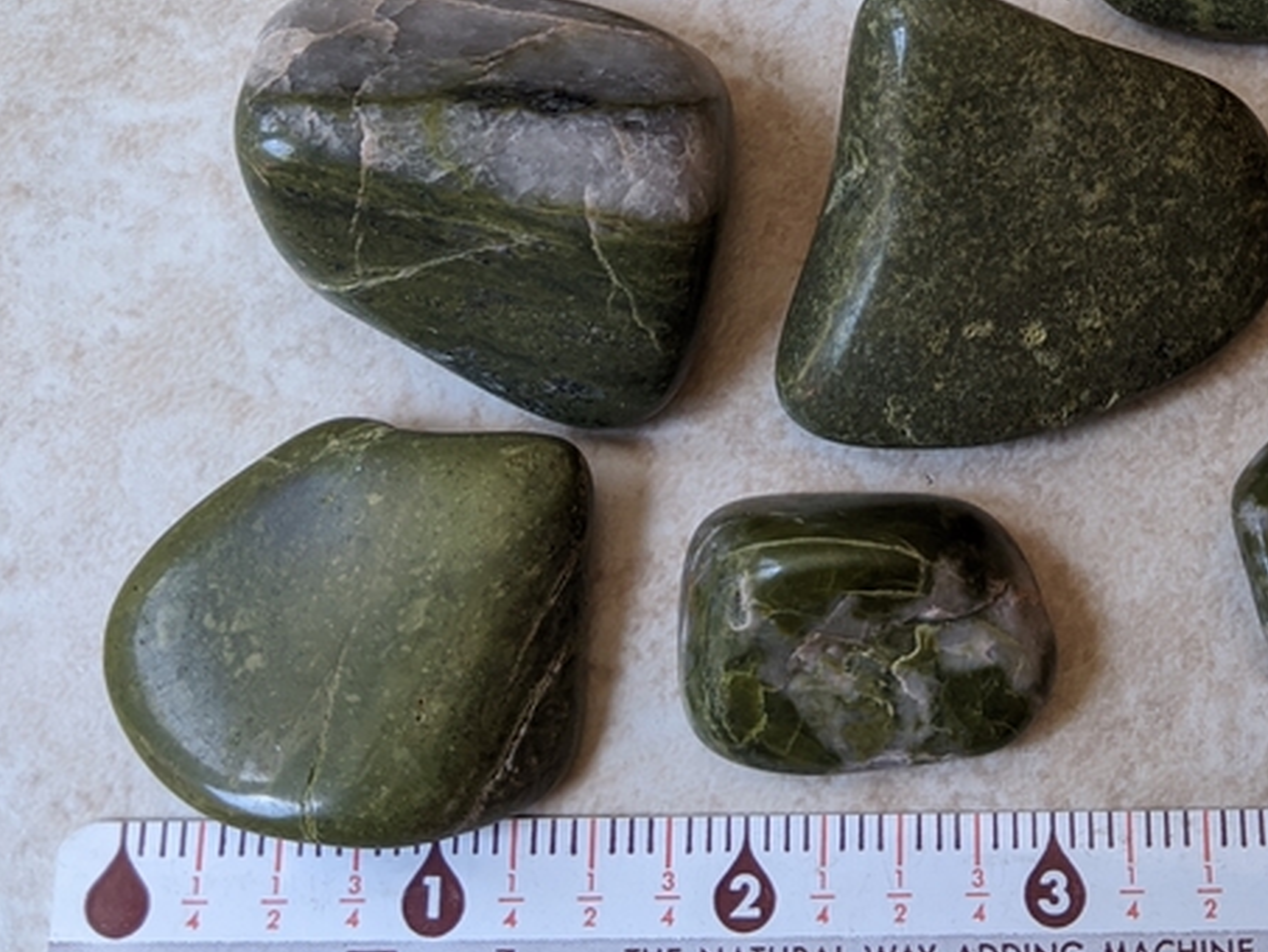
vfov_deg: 23.0
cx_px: 957
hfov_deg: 31.1
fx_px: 2235
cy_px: -8
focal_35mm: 61
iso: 67
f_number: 1.8
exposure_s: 1/81.2
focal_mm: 4.44
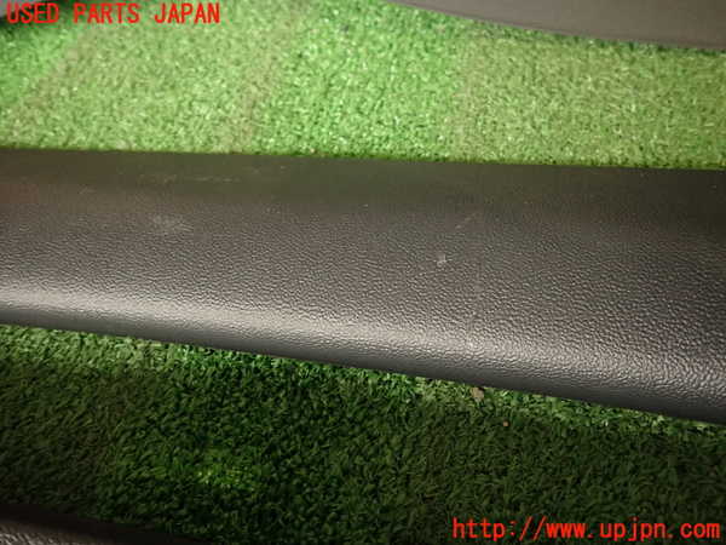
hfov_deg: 69.4
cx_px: 363
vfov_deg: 54.9
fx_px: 524
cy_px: 272
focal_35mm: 25
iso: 250
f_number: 2
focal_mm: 4.5
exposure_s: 1/30
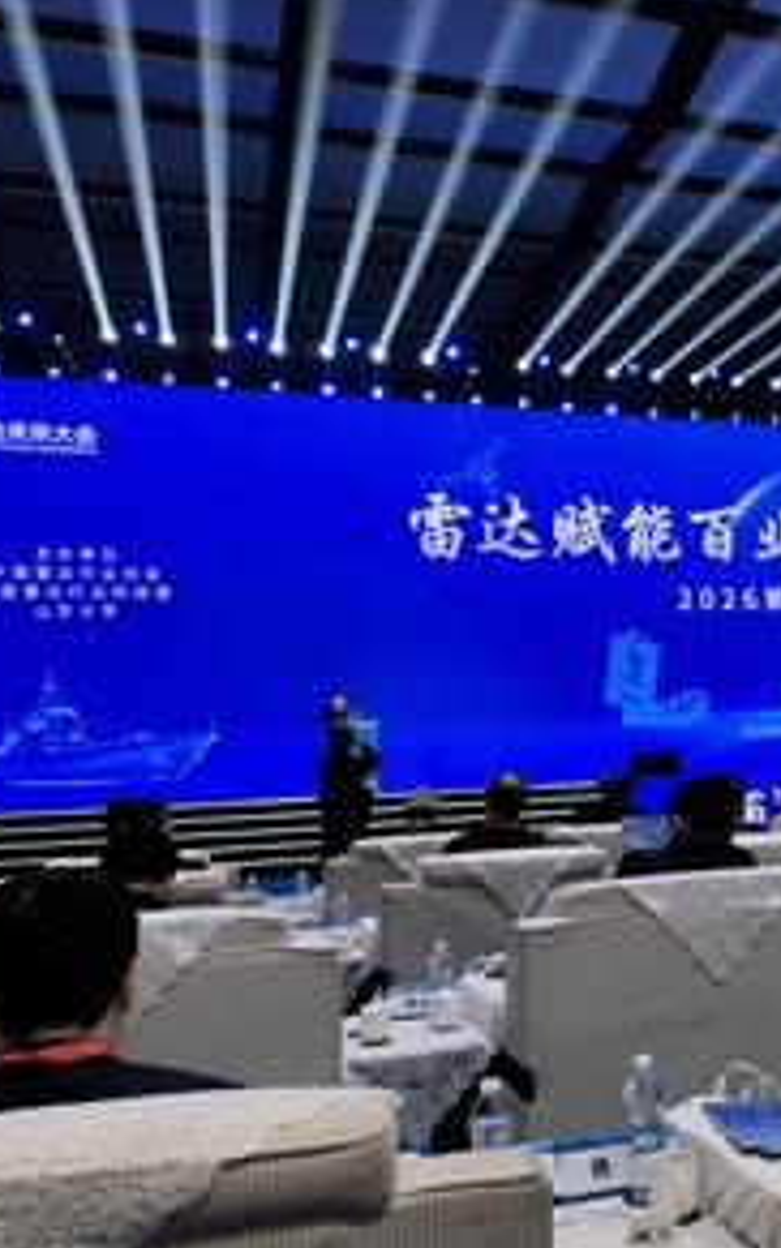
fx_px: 1191
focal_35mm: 35
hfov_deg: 34.8
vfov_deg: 55.3
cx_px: 657
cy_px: 635
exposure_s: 1/100
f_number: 2
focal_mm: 5.75
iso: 50
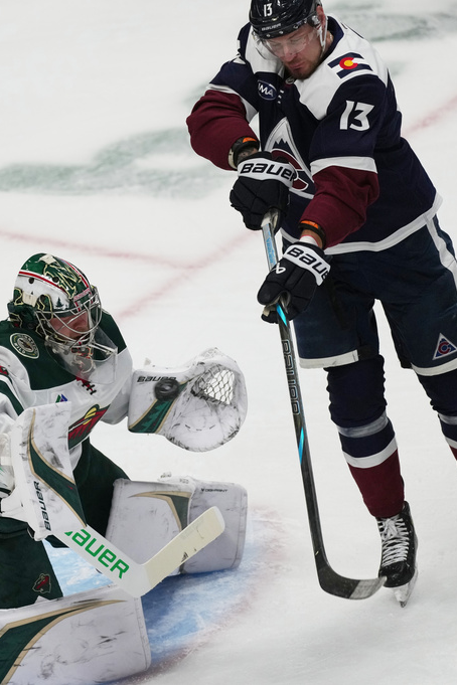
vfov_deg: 2.3
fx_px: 17193
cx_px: 117
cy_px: 342
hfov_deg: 1.5
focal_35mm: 903
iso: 2500
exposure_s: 1/2000
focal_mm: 600
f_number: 4
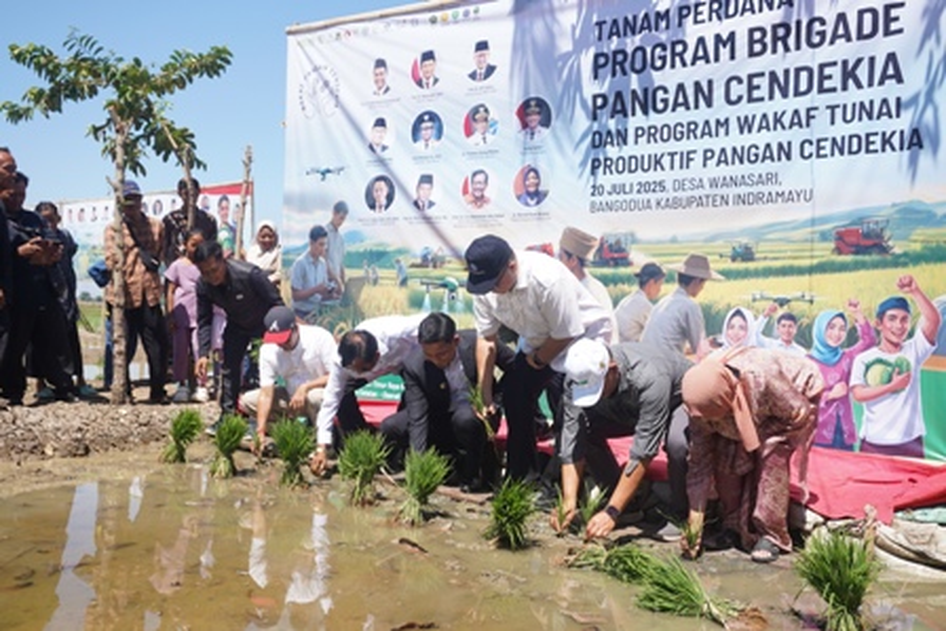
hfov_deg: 55.8
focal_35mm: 34
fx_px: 894
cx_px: 473
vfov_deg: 38.9
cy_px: 316
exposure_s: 1/400
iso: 100
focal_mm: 23
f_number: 5
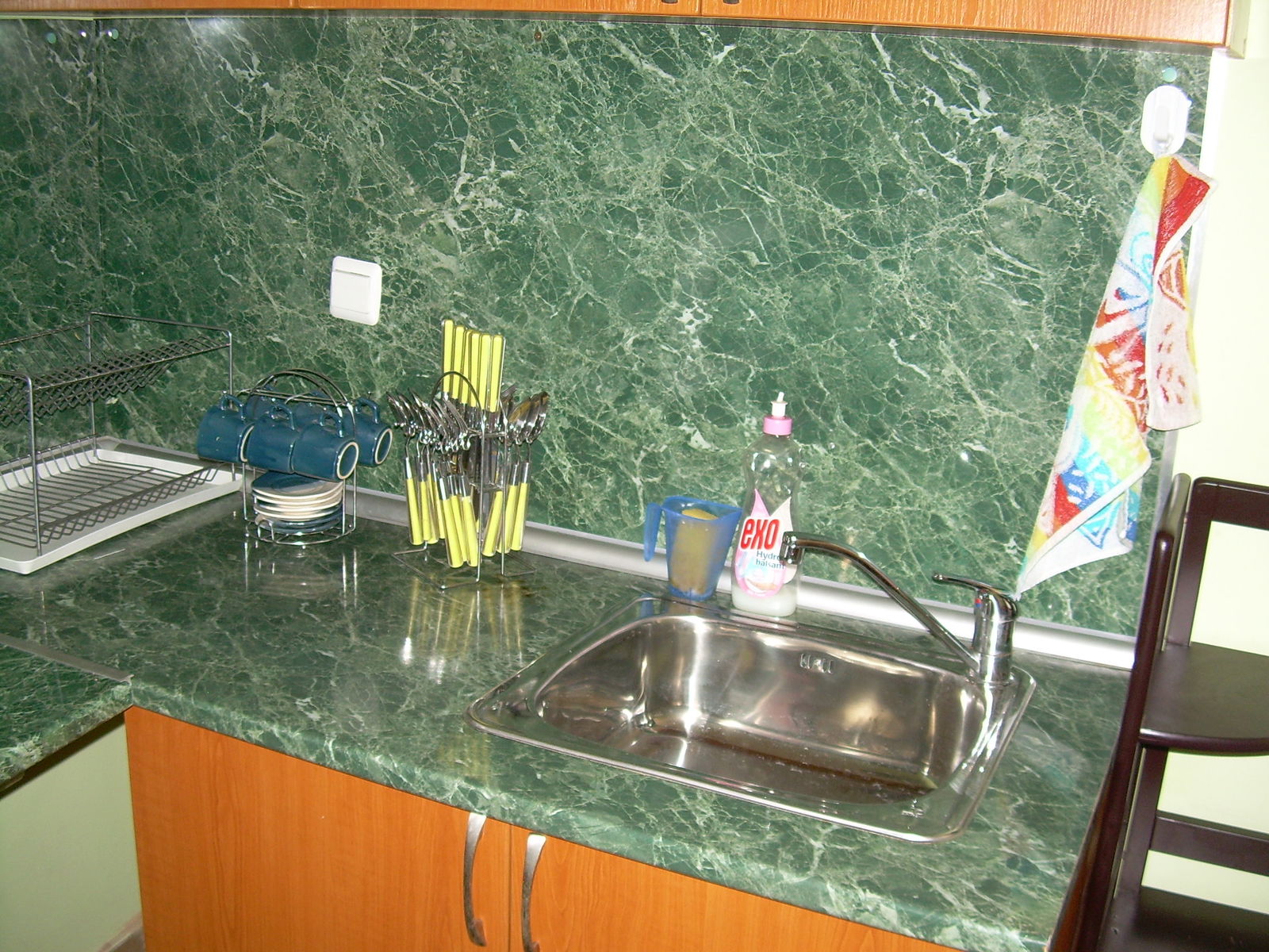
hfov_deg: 49.0
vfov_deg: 37.7
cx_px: 634
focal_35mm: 38
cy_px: 476
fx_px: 1393
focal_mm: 6.3
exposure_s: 1/60
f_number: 2.8
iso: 100
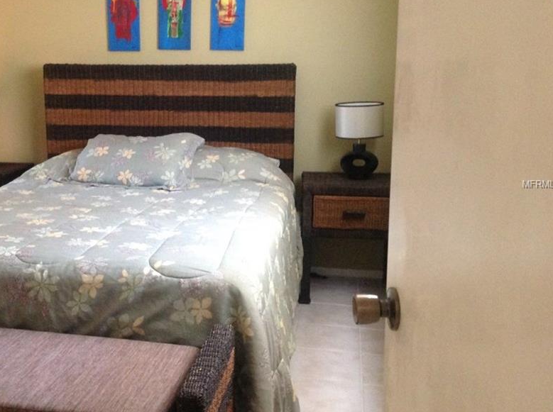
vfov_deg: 31.4
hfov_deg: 41.0
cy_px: 184
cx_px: 202
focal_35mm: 46
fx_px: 733
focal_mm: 4.28
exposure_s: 1/15
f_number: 2.4
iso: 320
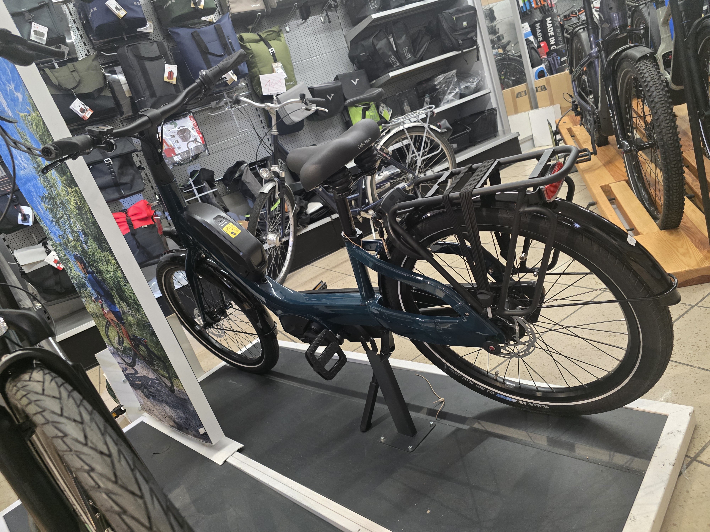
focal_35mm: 23
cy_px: 266
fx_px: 472
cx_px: 355
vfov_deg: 58.9
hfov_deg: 73.9
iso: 1000
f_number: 1.7
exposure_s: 1/100
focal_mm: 6.3
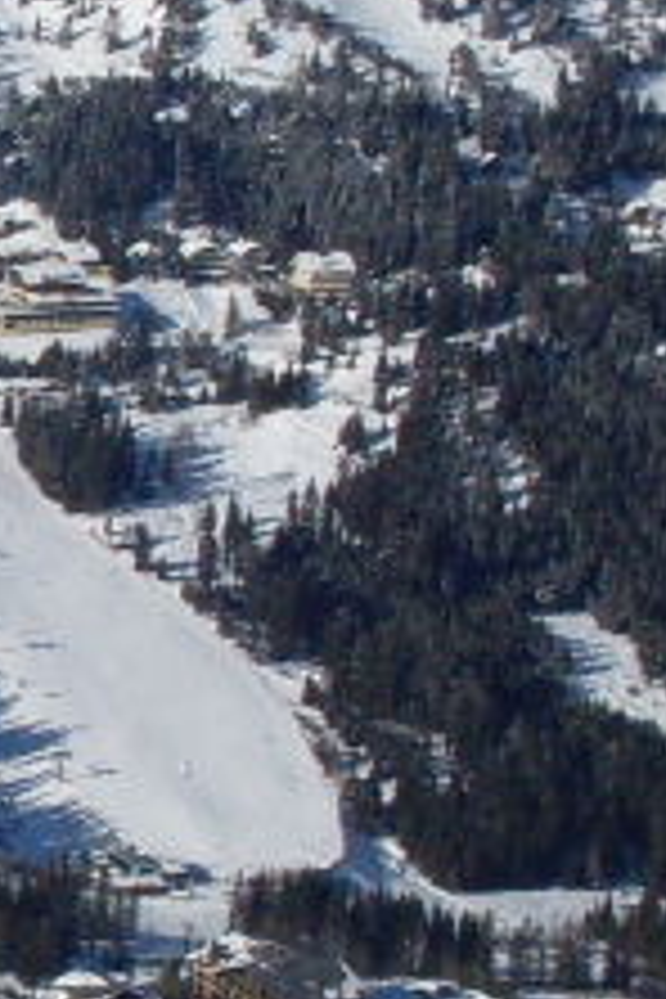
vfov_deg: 11.3
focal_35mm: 182
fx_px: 5050
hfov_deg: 6.9
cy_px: 580
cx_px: -1260
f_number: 8.4
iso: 80
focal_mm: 6.3
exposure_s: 1/500
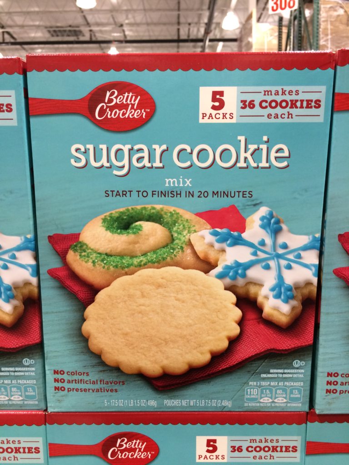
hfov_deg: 48.2
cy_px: 232
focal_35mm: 29
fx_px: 390
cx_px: 174
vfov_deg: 61.7
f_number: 2.2
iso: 100
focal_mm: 4.15
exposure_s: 1/30
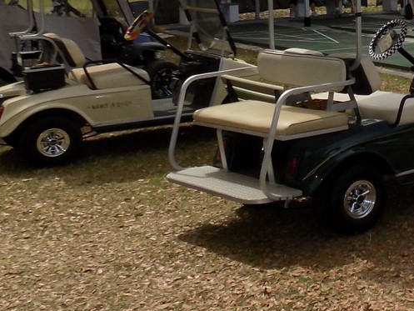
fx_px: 885
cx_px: 586
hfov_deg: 22.5
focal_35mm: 74
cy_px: 33
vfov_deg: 19.6
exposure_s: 1/1000
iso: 80
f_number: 3.1
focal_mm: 4
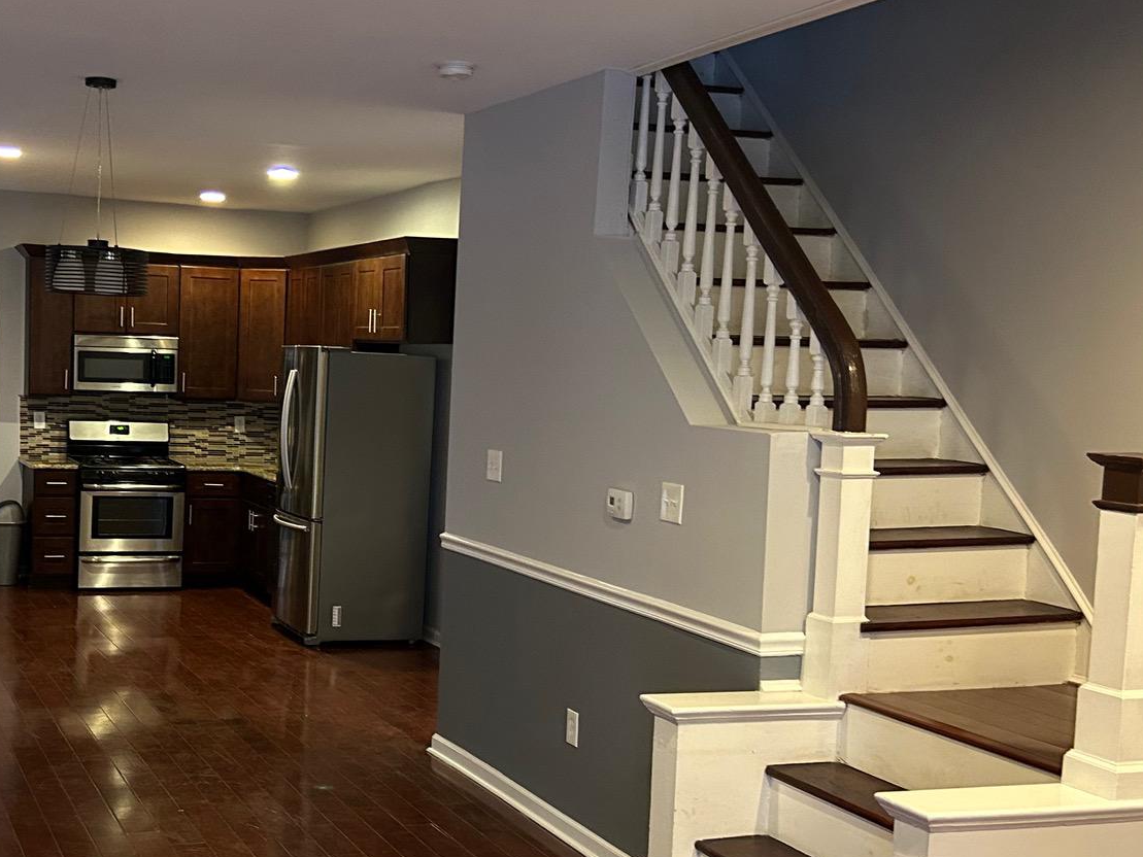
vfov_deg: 30.2
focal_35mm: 48
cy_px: 476
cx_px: 316
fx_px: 1585
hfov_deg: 38.8
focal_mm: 5.7
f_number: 1.5
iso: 400
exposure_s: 1/40
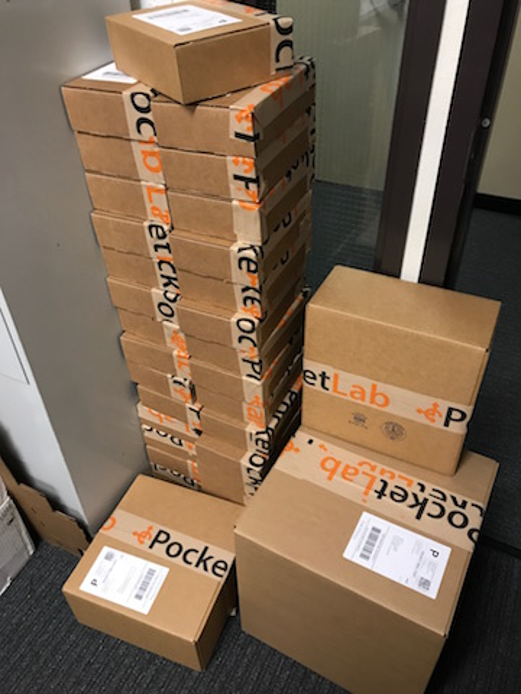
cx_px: 260
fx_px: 562
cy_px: 347
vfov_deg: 63.4
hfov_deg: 49.7
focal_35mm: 28
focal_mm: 3.99
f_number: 1.8
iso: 50
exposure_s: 1/15
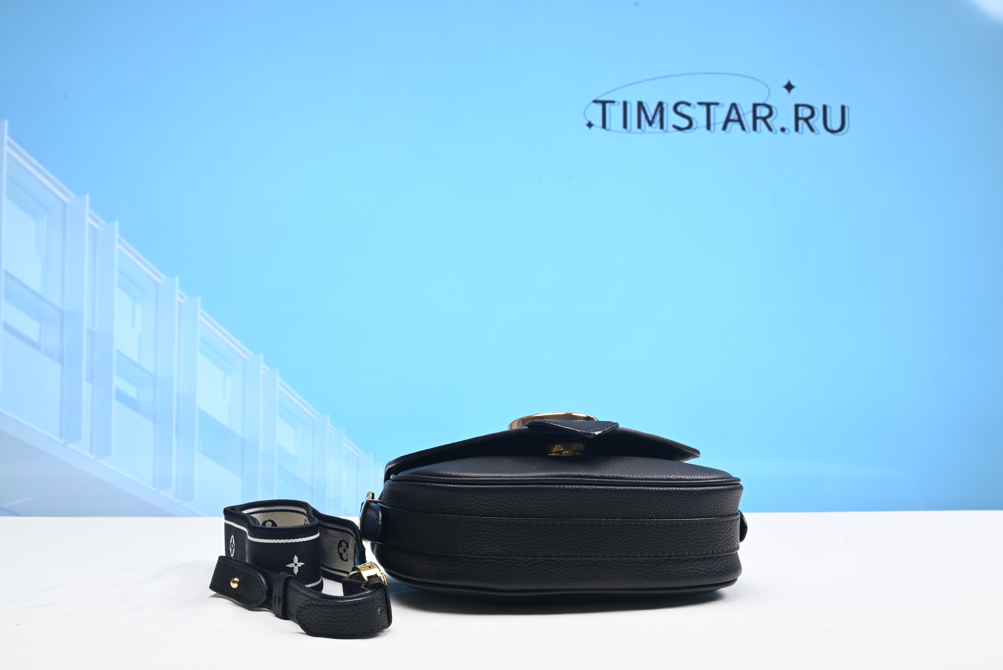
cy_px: 335
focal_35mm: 40
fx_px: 1115
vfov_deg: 33.4
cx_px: 502
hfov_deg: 48.4
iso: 100
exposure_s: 1/2
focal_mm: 40
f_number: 16
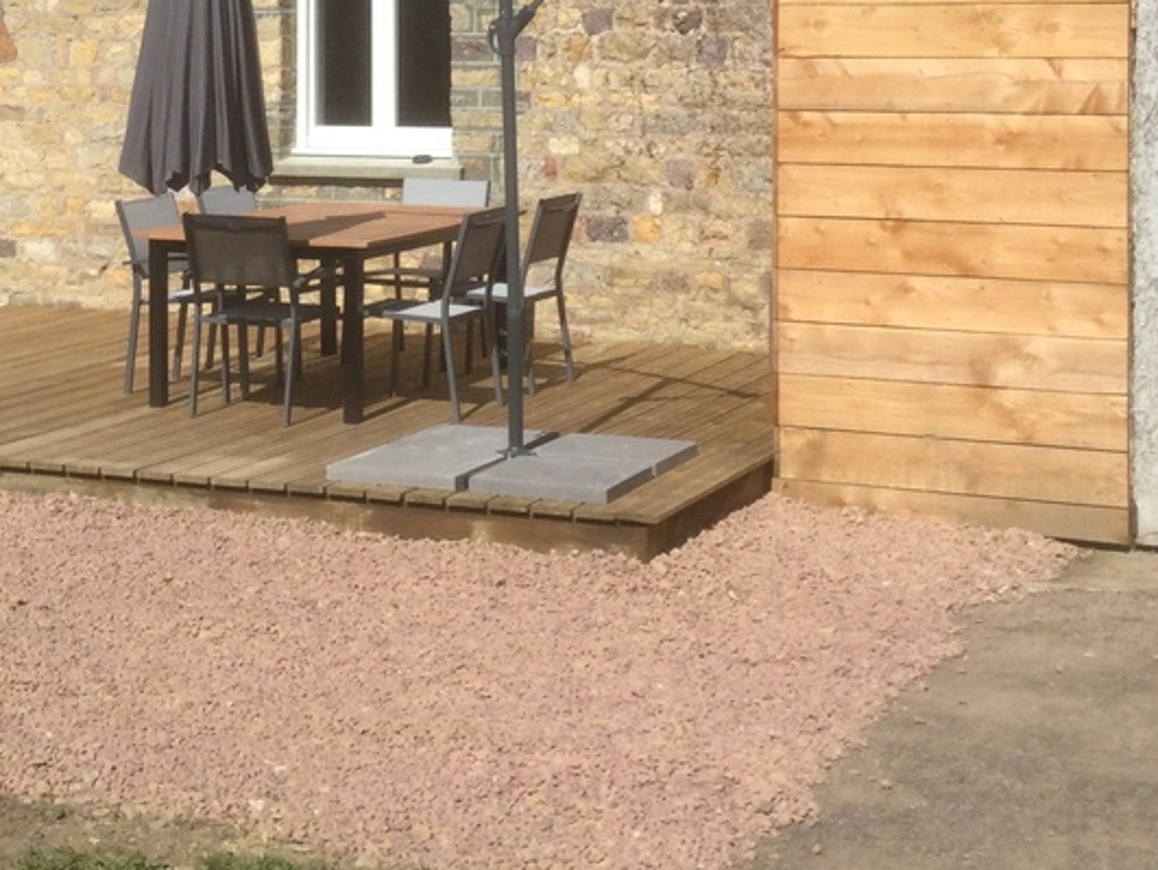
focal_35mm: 70
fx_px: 2343
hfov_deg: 27.4
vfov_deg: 20.6
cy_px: 85
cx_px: 299
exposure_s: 1/2092
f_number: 2.4
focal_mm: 3.3
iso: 25
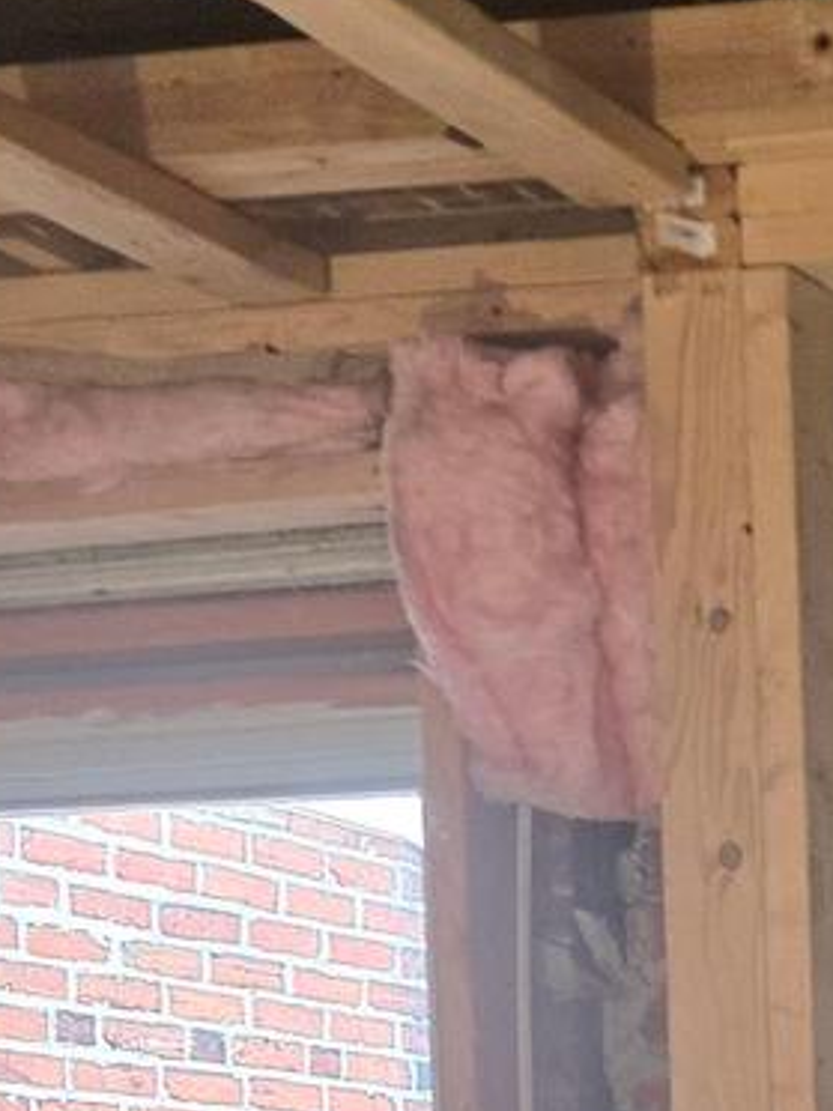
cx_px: 1582
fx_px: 3048
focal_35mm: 95
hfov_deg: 13.6
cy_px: 1389
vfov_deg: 19.3
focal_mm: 5.4
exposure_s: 1/120
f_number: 1.8
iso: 250
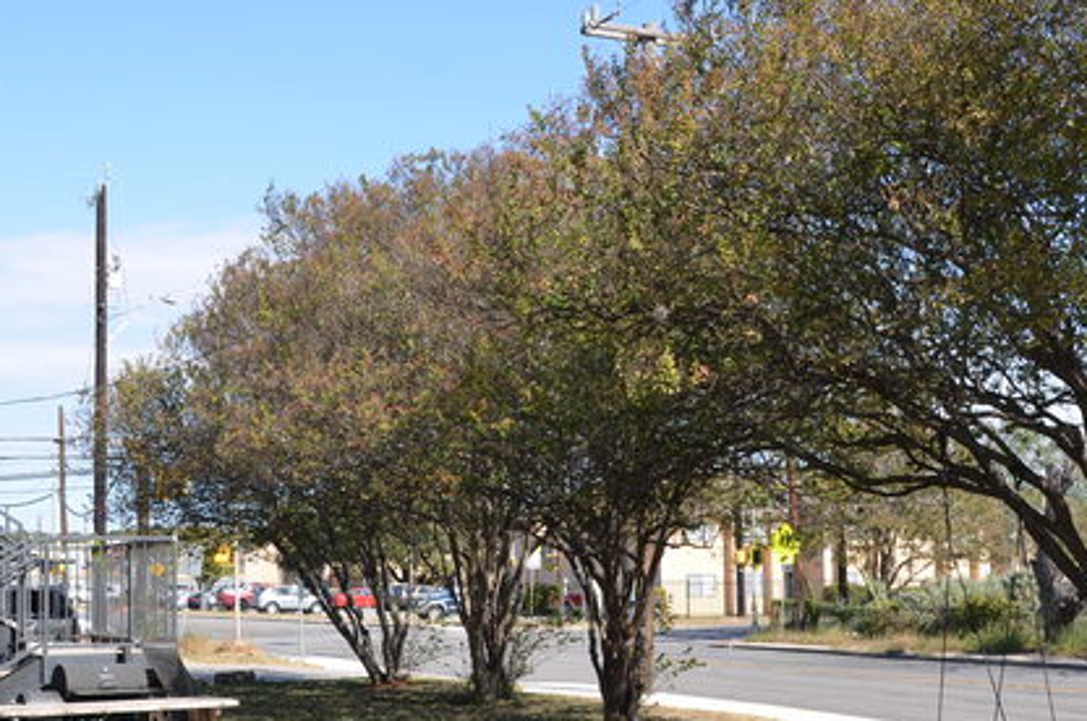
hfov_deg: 33.4
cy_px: 444
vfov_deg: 22.5
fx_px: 1809
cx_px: 588
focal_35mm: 60
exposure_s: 1/250
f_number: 6.3
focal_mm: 26
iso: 100
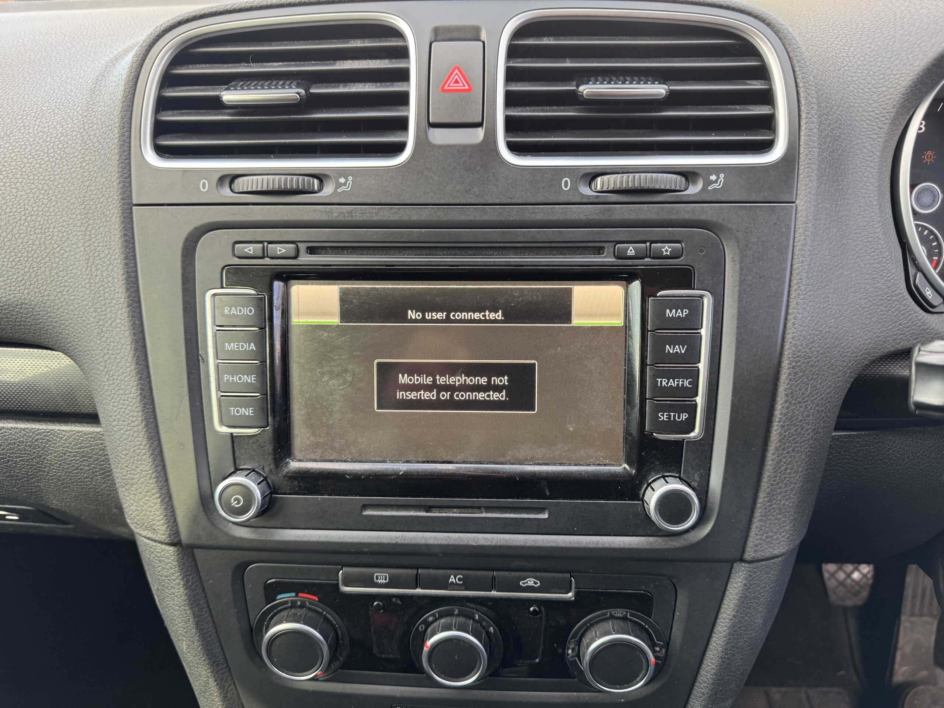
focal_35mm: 24
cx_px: 472
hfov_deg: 71.6
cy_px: 354
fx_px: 654
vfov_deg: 56.8
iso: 160
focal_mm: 6.76
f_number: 1.78
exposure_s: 1/75
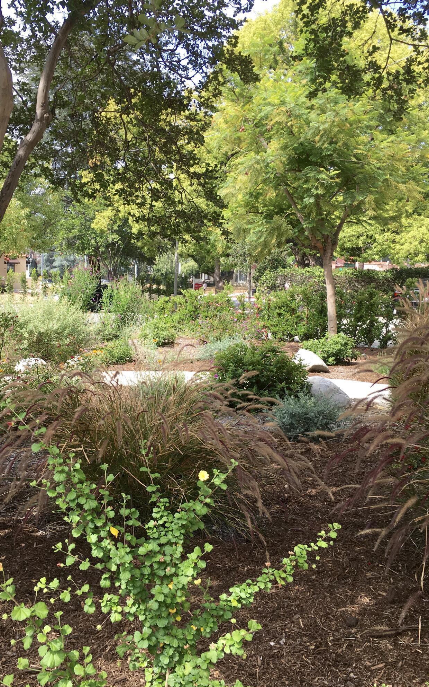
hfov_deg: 40.5
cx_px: 177
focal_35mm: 31
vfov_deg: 61.2
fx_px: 580
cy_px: 341
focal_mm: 4.15
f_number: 2.2
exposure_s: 1/466
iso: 25
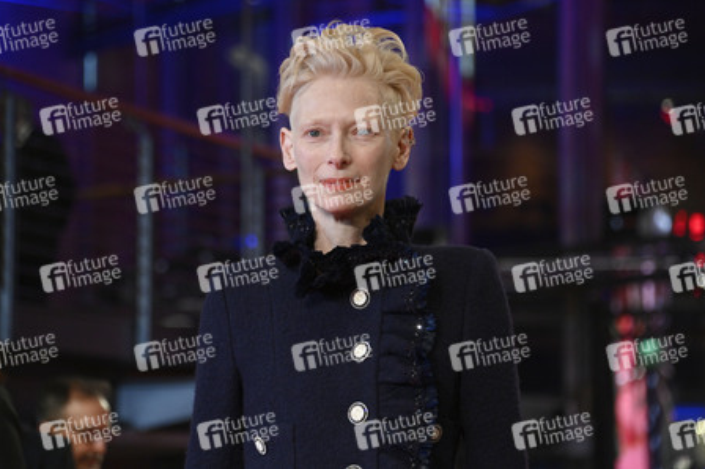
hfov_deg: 14.1
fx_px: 2857
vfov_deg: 9.4
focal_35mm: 146
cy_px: 234
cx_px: 353
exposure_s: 1/250
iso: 5000
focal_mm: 145
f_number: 5.6
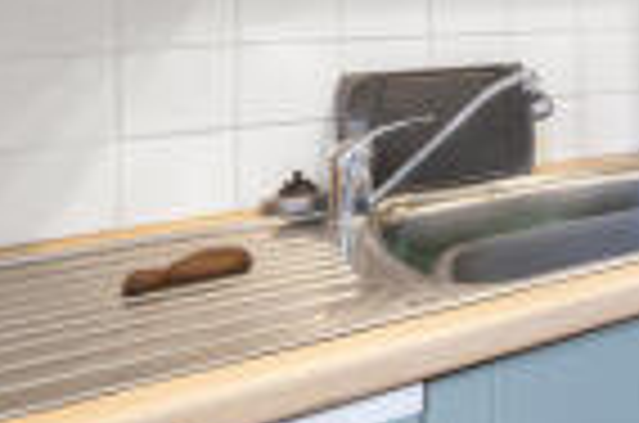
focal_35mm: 47
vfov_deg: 26.6
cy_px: -20
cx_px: 990
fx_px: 832
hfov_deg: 27.1
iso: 200
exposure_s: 1.6
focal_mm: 14
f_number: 16
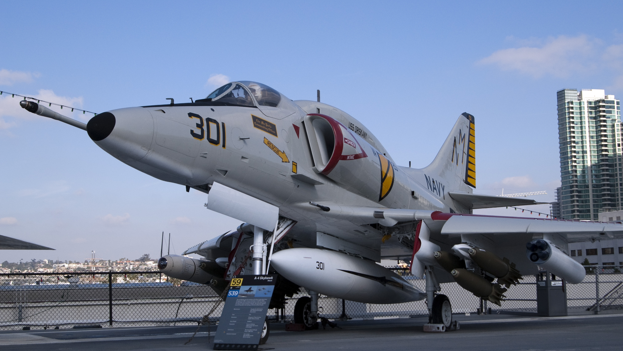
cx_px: 311
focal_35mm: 53
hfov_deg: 39.5
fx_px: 868
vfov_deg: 22.8
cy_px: 182
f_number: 5.6
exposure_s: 1/1600
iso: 200
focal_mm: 33
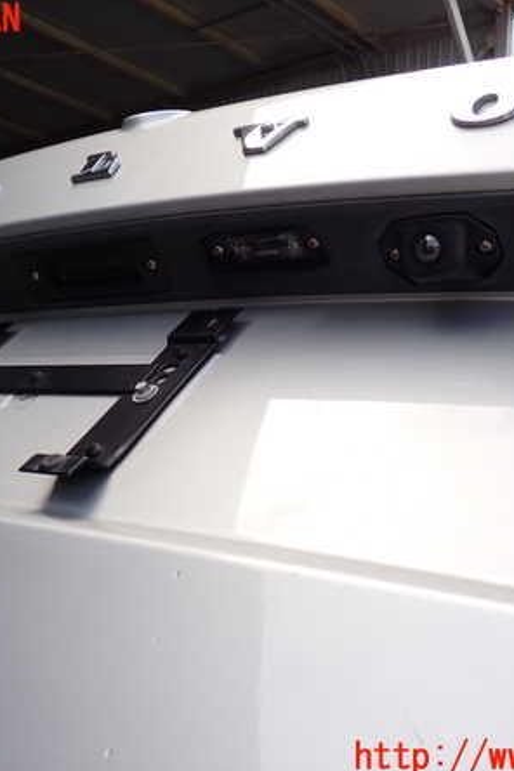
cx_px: 226
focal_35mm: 45
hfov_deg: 29.8
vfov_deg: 43.6
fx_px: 964
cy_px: 389
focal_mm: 5.79
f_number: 3.2
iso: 100
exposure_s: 1/500
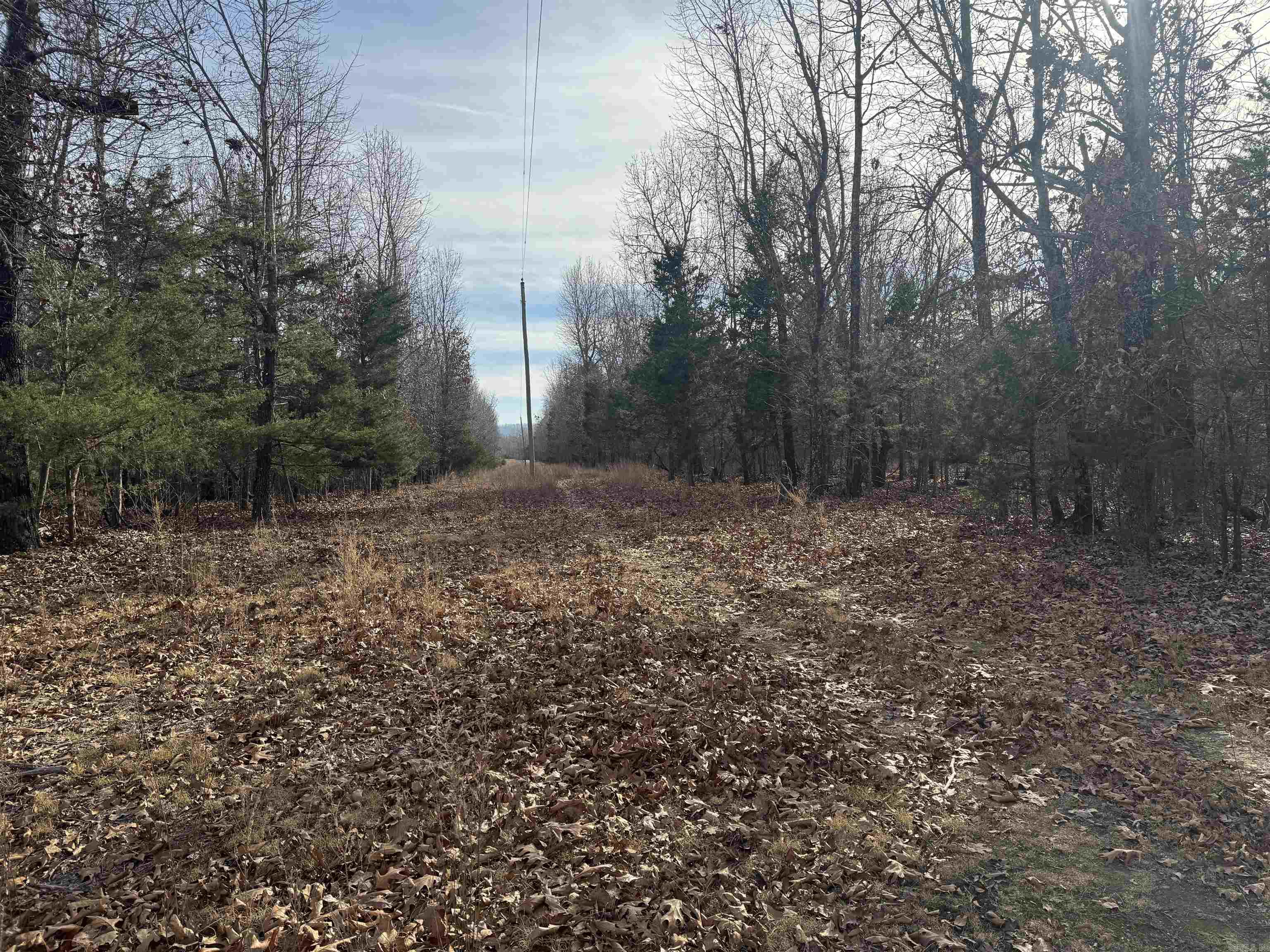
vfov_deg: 56.8
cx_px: 635
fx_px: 881
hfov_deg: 71.6
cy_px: 476
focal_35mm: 24
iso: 80
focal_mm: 6.76
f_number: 1.78
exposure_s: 1/2959
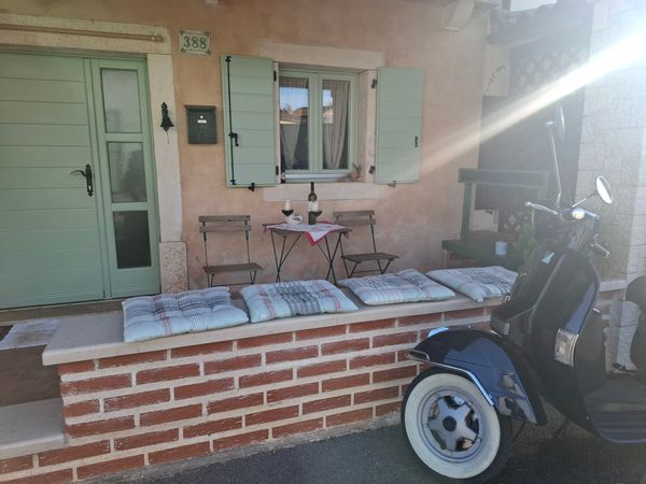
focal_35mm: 23
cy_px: 242
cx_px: 323
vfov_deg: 58.9
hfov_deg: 73.9
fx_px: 429
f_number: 1.8
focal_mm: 5.54
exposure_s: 1/416
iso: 50
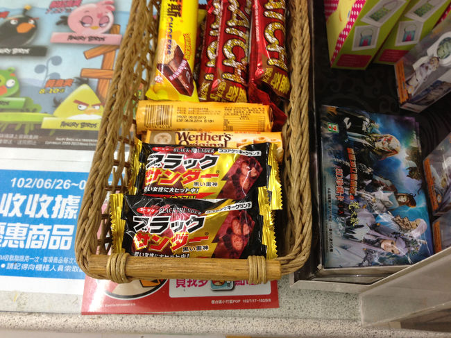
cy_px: 169
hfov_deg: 55.4
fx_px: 430
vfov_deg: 42.9
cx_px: 226
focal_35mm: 33
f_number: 2.4
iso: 50
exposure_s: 1/24
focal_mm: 4.13
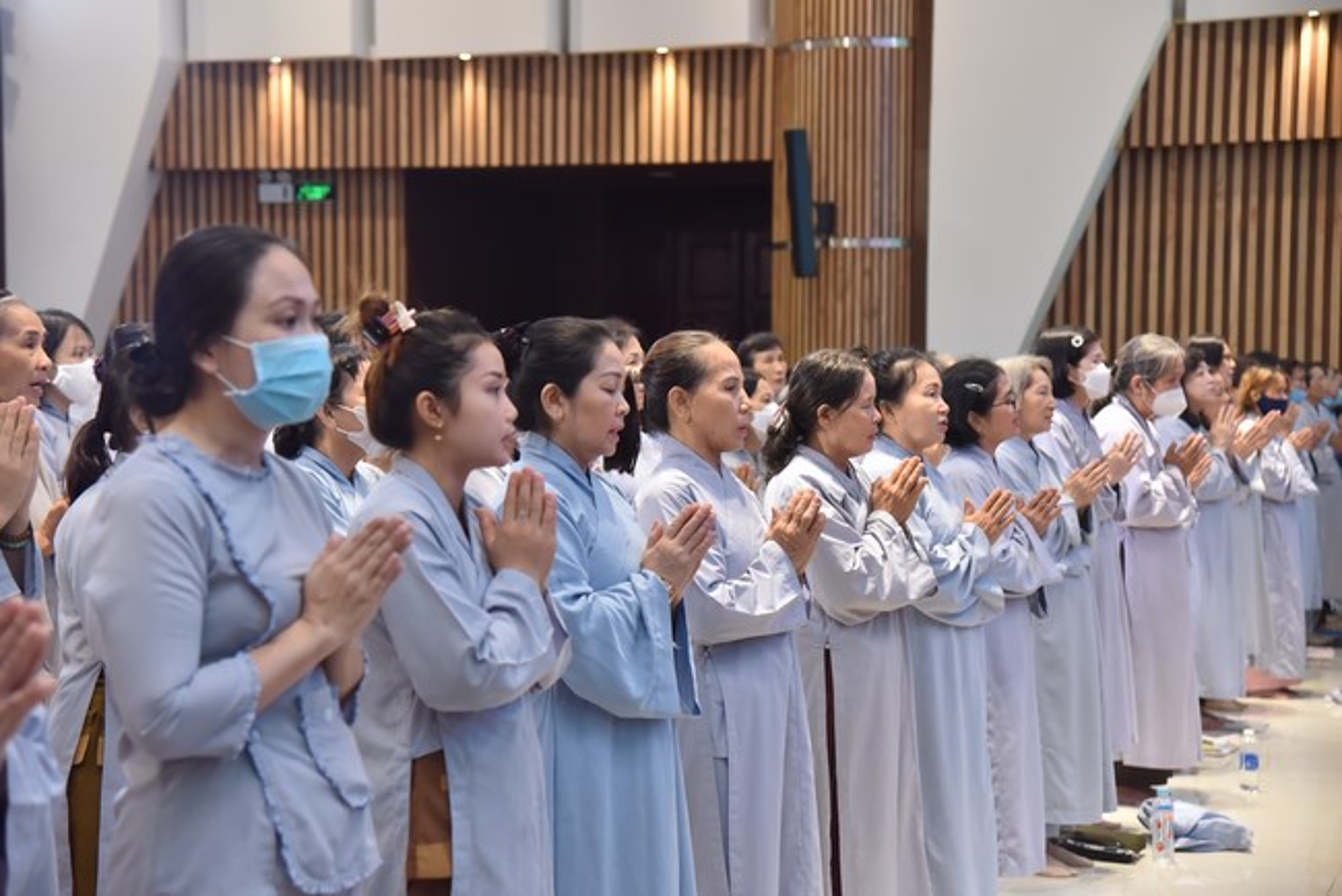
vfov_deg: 18.2
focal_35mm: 75
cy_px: 448
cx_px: 671
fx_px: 2797
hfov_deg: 27.0
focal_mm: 75
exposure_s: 1/160
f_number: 4.5
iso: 2000
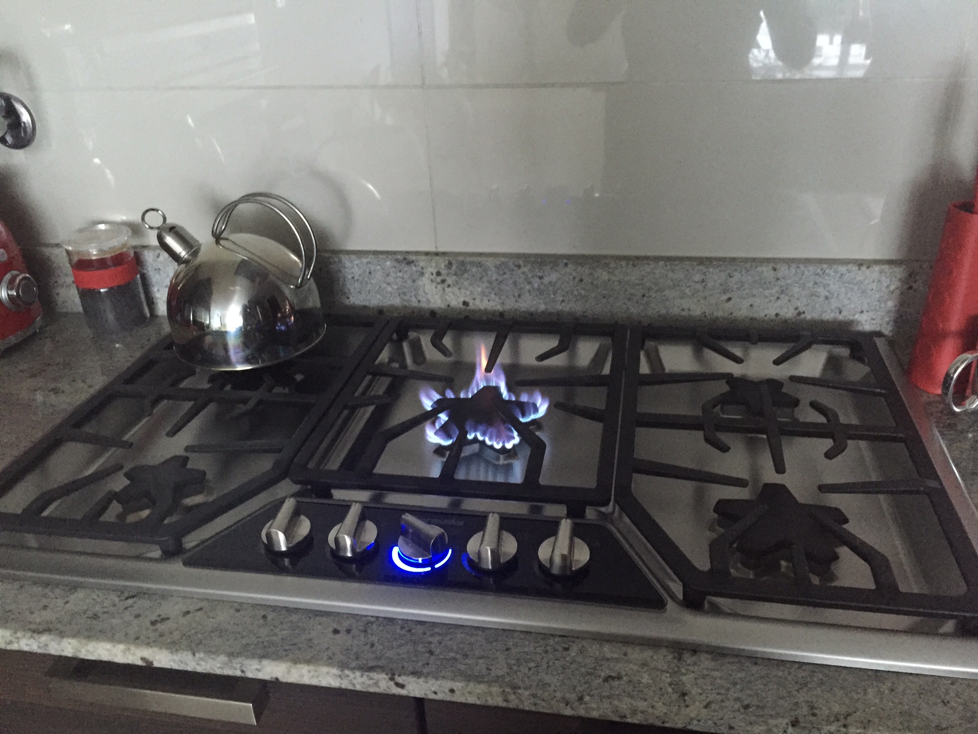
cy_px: 367
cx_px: 489
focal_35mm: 29
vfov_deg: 48.2
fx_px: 819
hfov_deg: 61.7
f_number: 2.2
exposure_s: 1/15
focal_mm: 4.15
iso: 500
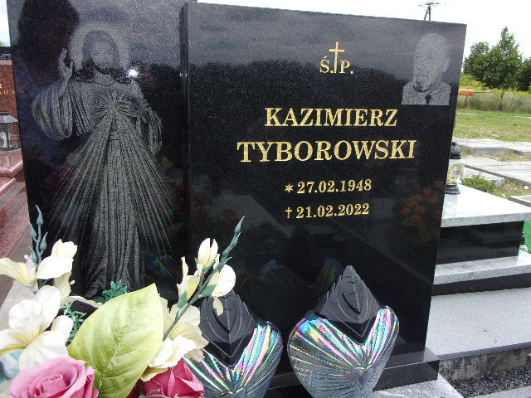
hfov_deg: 63.4
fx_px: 430
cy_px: 199
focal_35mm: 28
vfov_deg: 49.7
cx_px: 266
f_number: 3.9
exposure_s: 1/200
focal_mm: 5.1
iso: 80
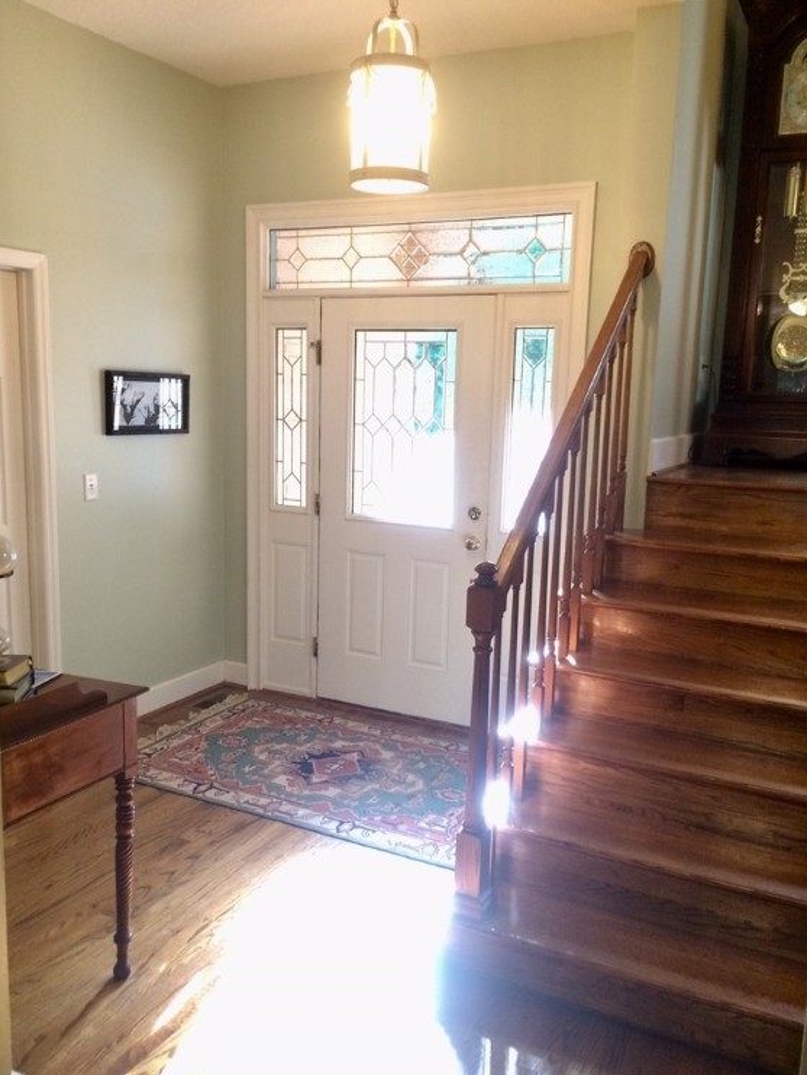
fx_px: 932
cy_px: 549
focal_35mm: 30
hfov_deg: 46.8
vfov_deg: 59.9
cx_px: 404
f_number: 2.2
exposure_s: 1/30
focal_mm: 4.15
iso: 160
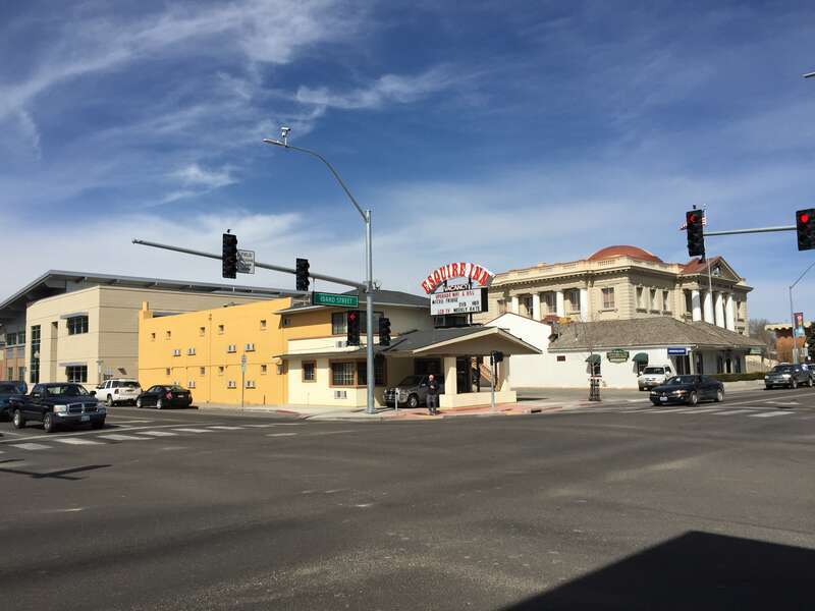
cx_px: 408
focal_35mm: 29
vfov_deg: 48.2
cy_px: 306
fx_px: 683
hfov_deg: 61.7
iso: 32
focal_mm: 4.15
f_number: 2.2
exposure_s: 1/3597
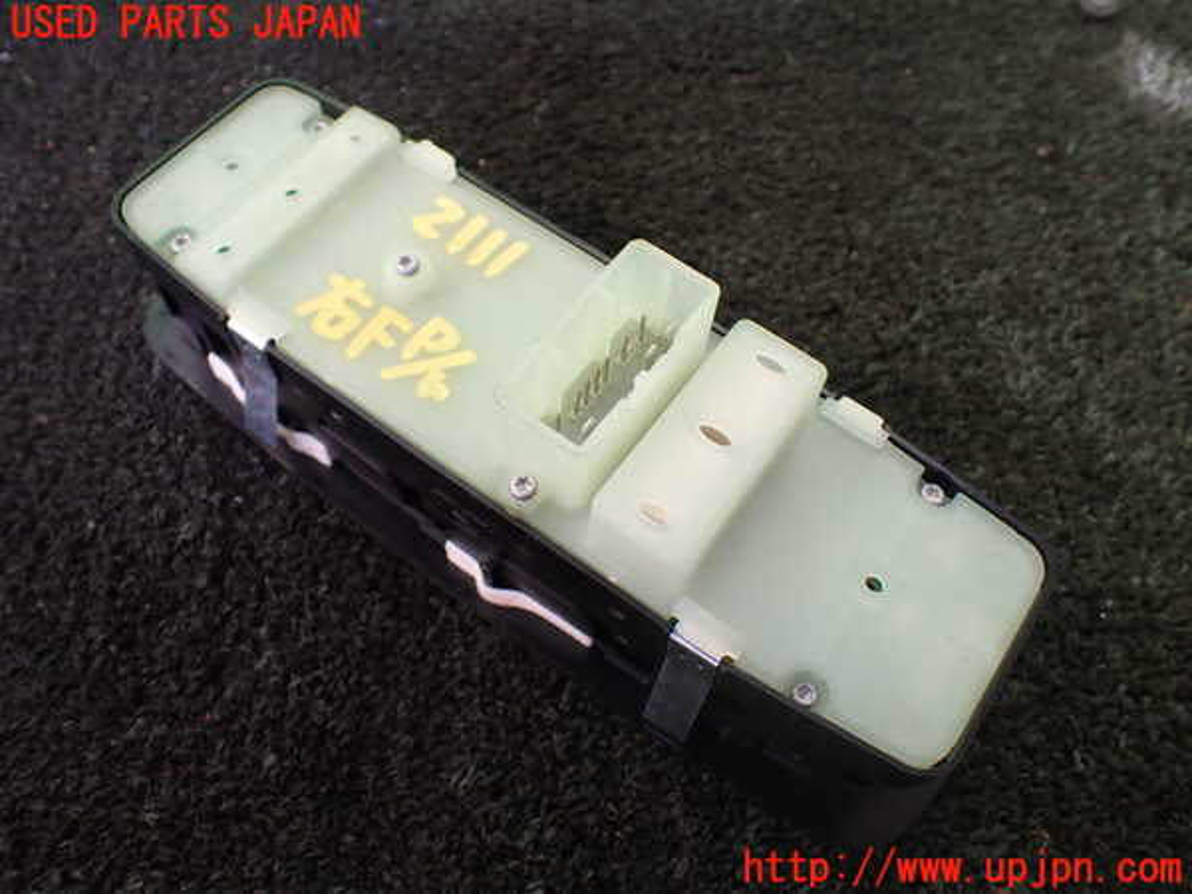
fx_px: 1033
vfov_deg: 46.8
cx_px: 596
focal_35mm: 30
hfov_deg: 60.0
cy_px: 447
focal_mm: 5.4
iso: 160
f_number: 2.3
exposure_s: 1/125
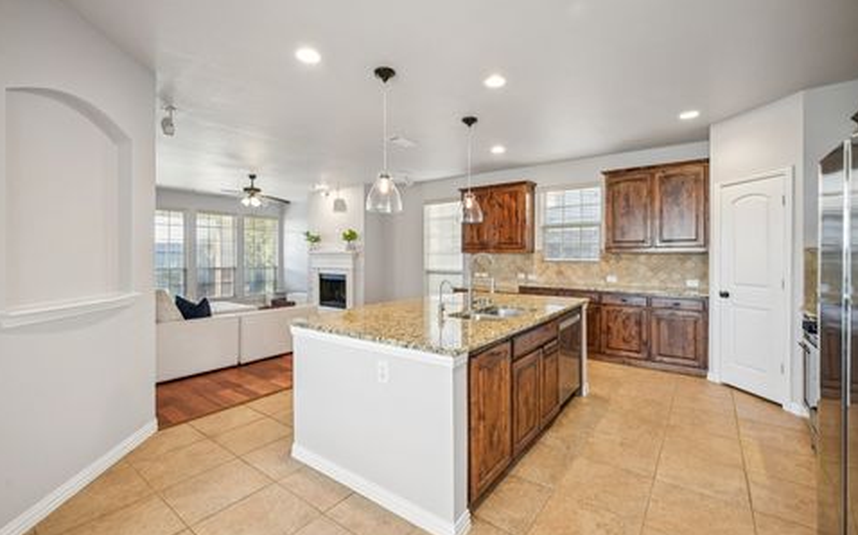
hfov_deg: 97.8
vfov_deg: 71.2
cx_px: 440
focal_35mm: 16
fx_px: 374
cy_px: 265
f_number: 9
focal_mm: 15
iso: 250
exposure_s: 1/15
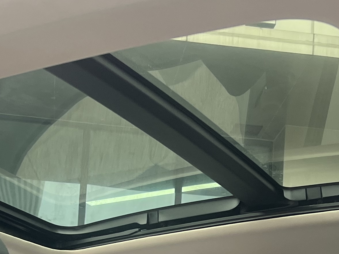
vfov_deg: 15.2
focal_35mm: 89
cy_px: 391
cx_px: 170
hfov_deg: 22.0
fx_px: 871
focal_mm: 5.7
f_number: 1.5
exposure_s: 1/121
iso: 125
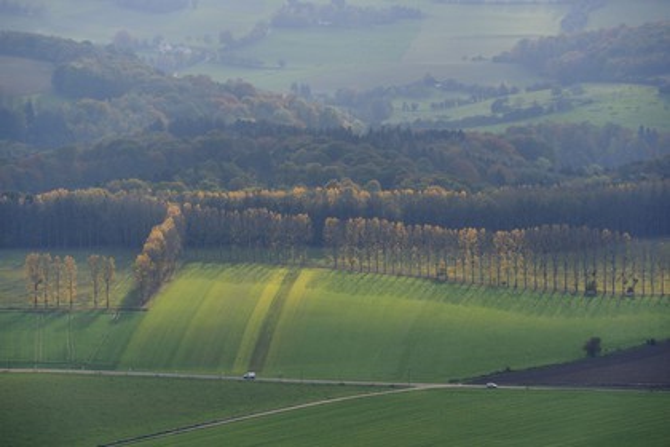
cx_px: 335
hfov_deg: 10.3
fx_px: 3722
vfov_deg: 6.9
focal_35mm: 200
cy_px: 224
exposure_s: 1/800
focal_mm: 200
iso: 400
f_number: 7.1
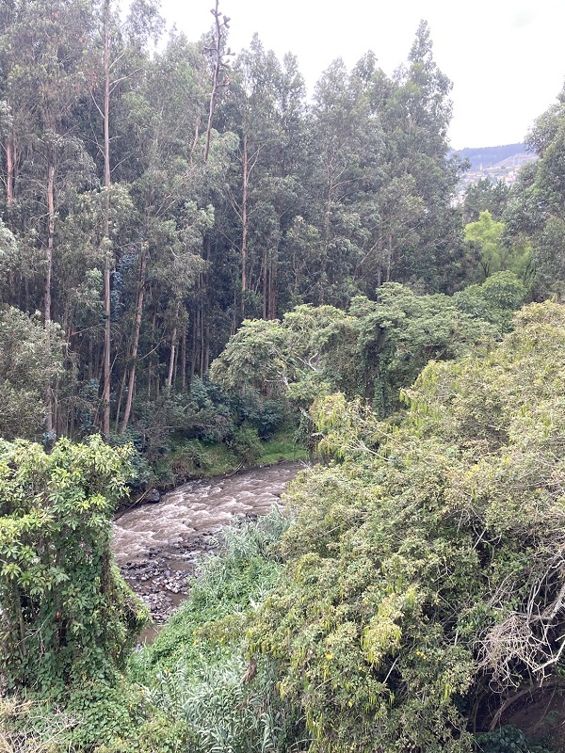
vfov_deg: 63.4
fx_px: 609
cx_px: 282
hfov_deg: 49.7
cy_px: 376
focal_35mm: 28
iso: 20
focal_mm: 3.99
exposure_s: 1/190
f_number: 1.8
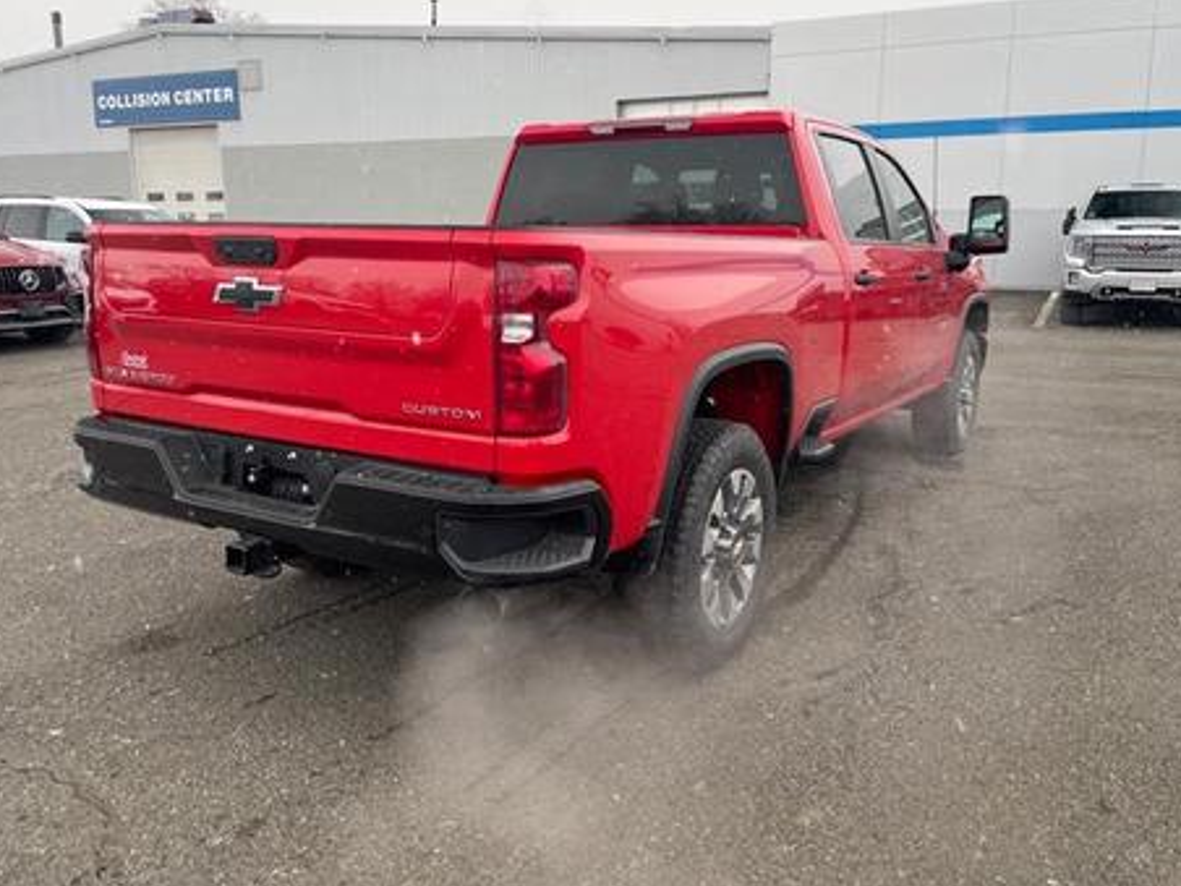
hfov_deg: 61.6
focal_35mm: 29
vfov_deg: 48.2
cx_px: 557
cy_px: 400
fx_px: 989
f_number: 1.6
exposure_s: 1/388
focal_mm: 4.2
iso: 32
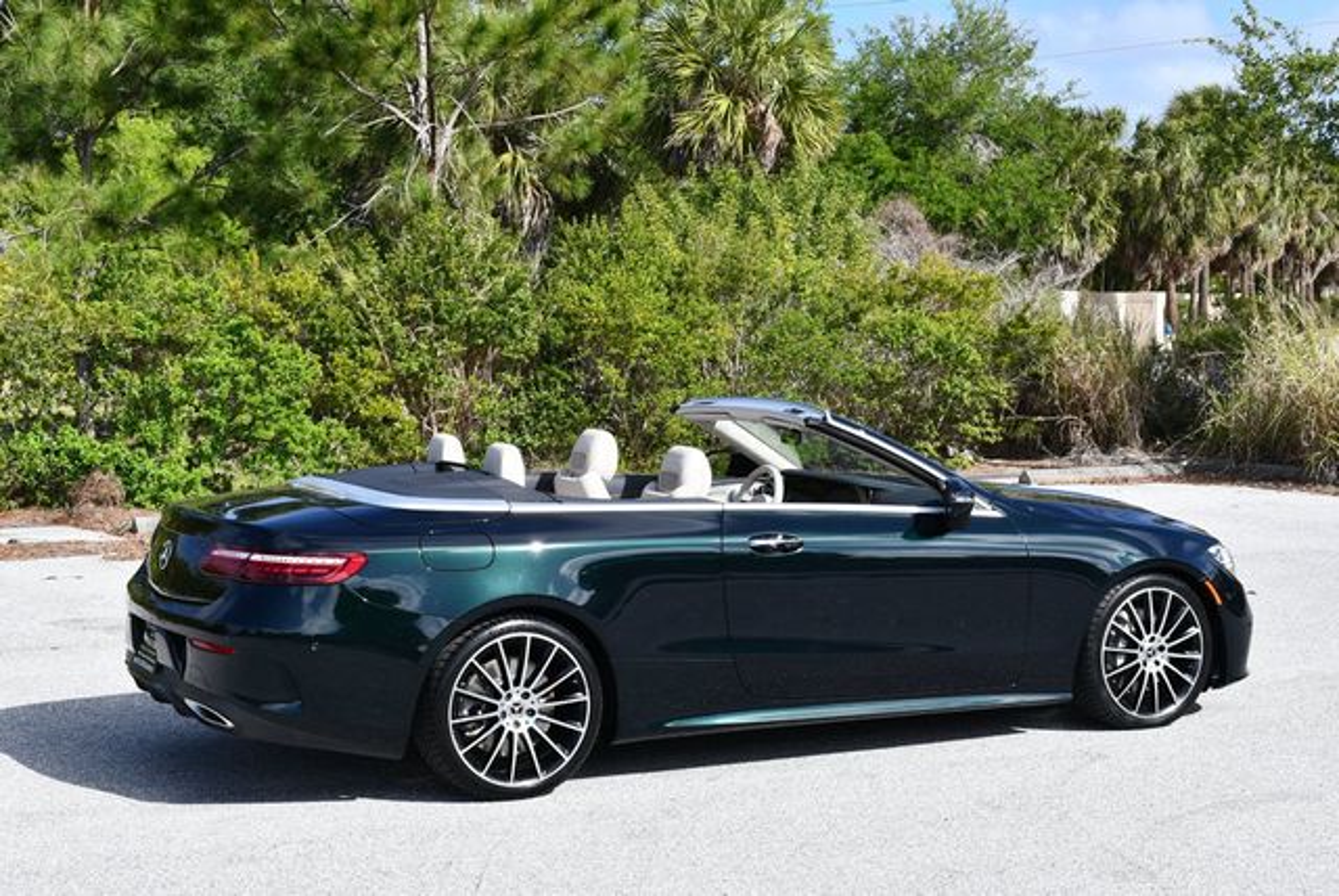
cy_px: 448
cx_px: 670
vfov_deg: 22.7
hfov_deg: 33.4
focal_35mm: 60
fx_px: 2234
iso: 125
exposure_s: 1/250
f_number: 8
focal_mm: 30
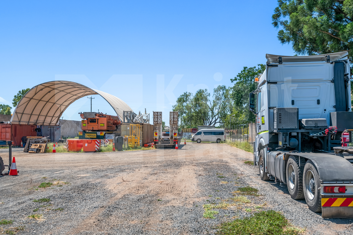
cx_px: 176
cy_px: 118
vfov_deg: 37.9
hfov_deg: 54.4
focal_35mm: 35
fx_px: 343
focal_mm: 35
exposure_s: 1/320
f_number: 8
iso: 125
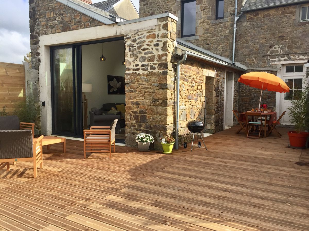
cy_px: 116
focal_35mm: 29
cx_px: 154
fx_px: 259
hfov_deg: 61.7
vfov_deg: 48.2
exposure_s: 1/920
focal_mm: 4.15
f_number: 2.2
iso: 32
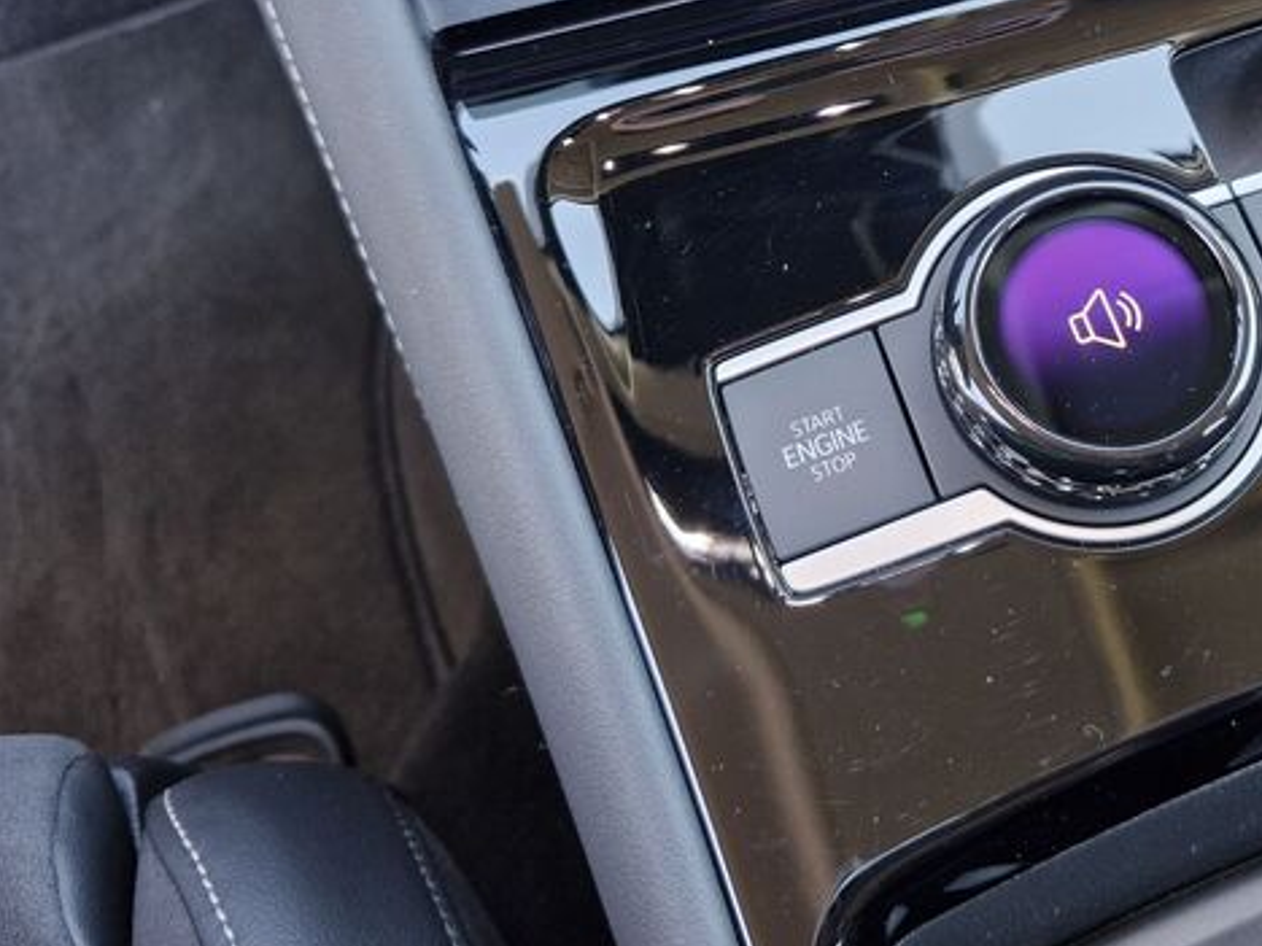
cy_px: 236
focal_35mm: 42
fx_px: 1531
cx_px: 1038
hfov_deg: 42.5
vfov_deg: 33.7
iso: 200
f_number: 1.8
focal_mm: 5.54
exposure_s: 1/100
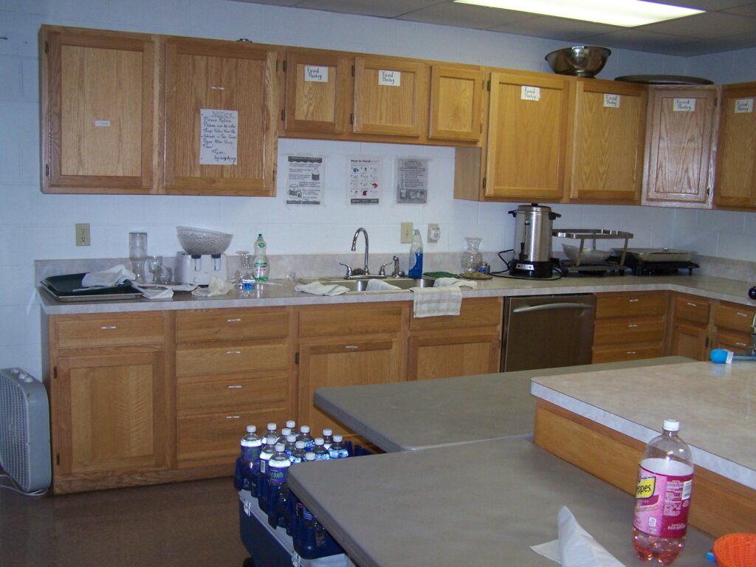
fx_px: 830
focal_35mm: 38
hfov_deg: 49.0
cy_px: 284
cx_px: 378
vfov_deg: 37.7
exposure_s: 1/60
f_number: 2.8
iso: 140
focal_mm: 6.3
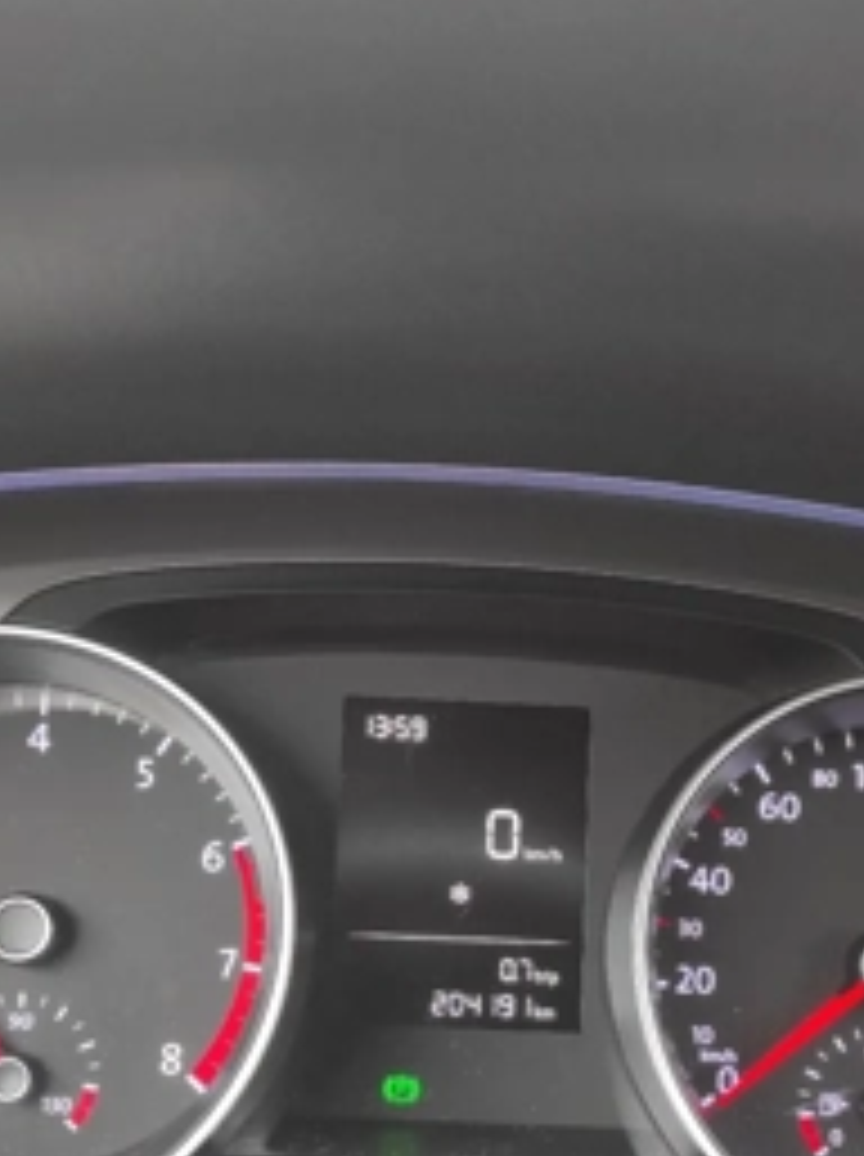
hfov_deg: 36.7
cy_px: 848
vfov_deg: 46.4
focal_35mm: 39
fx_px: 1301
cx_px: 477
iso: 146
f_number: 1.89
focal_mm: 5.43
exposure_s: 1/33
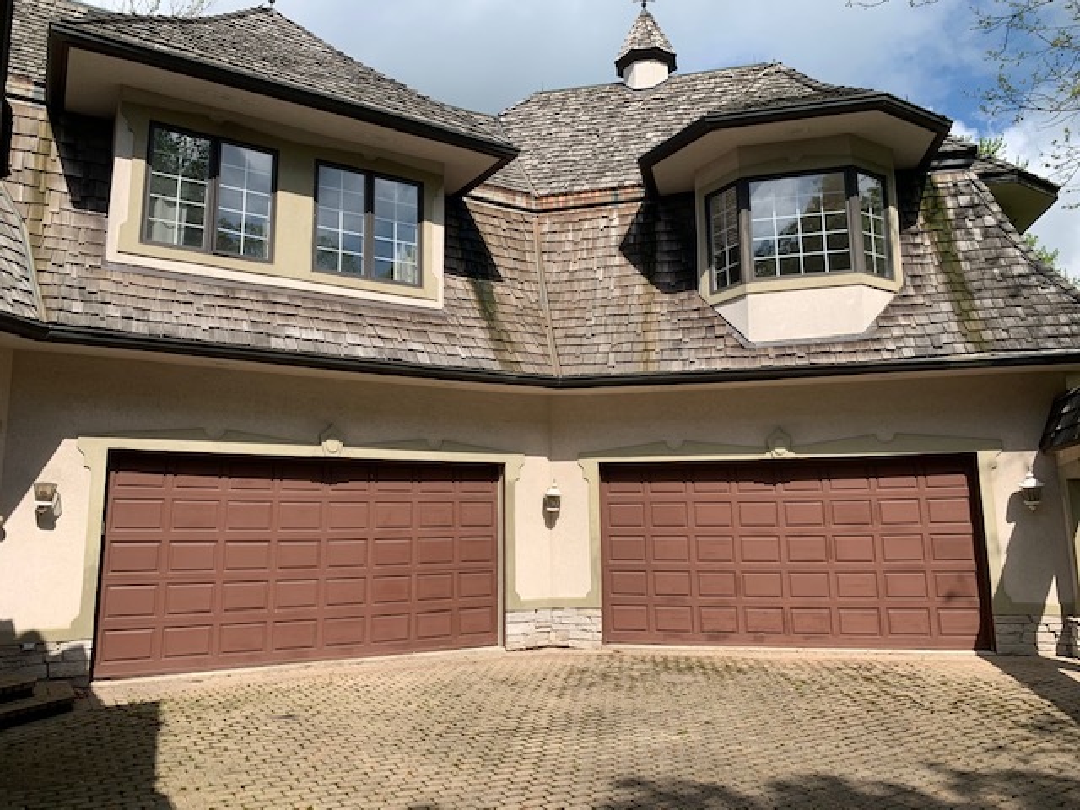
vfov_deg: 53.1
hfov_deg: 67.3
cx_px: 540
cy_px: 405
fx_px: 811
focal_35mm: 26
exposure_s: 1/2114
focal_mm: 4.25
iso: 25
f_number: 1.8
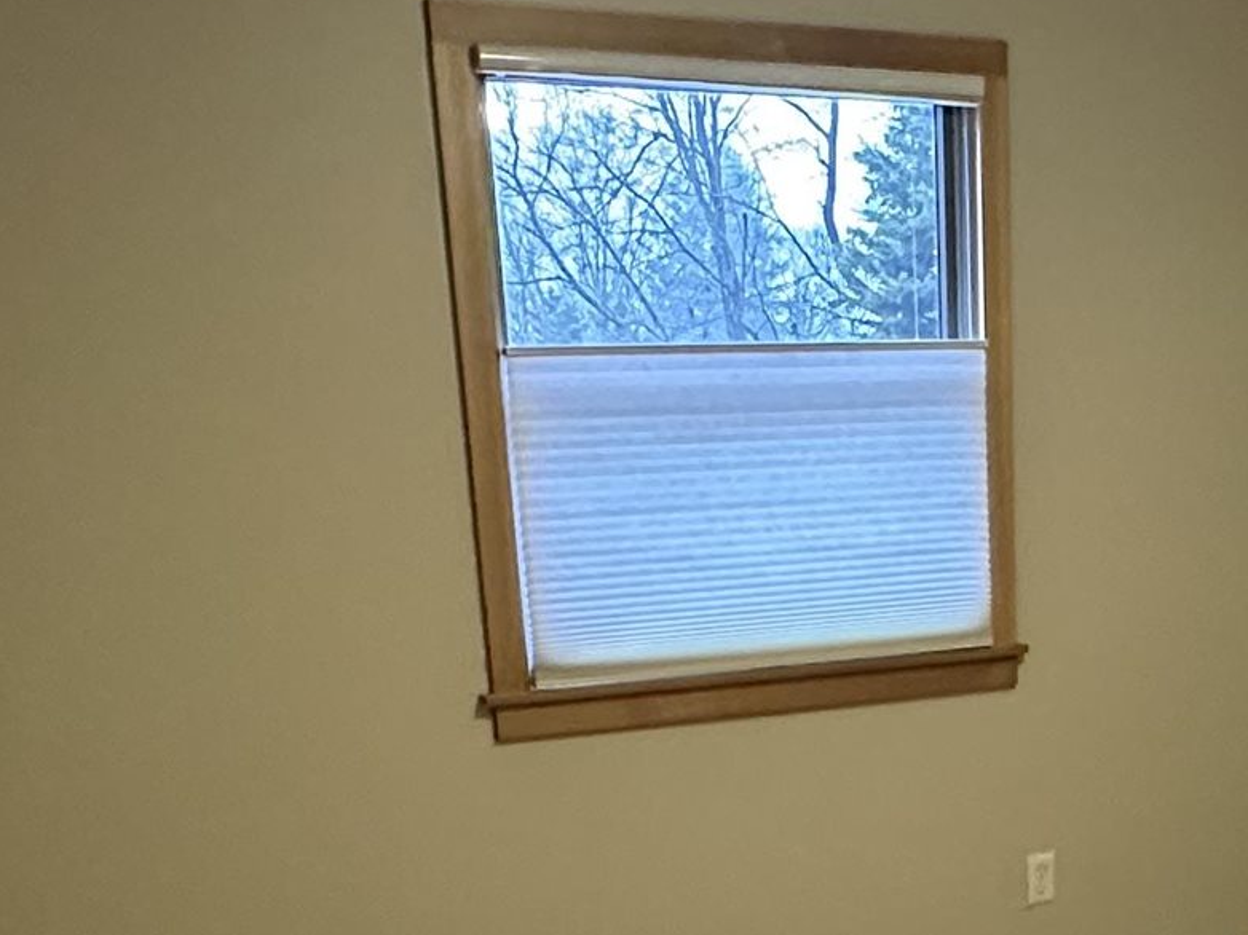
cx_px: 1018
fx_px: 1982
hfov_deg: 33.8
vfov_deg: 25.1
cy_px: 972
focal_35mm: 55
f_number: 2.2
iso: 800
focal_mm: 2.22
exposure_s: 1/60
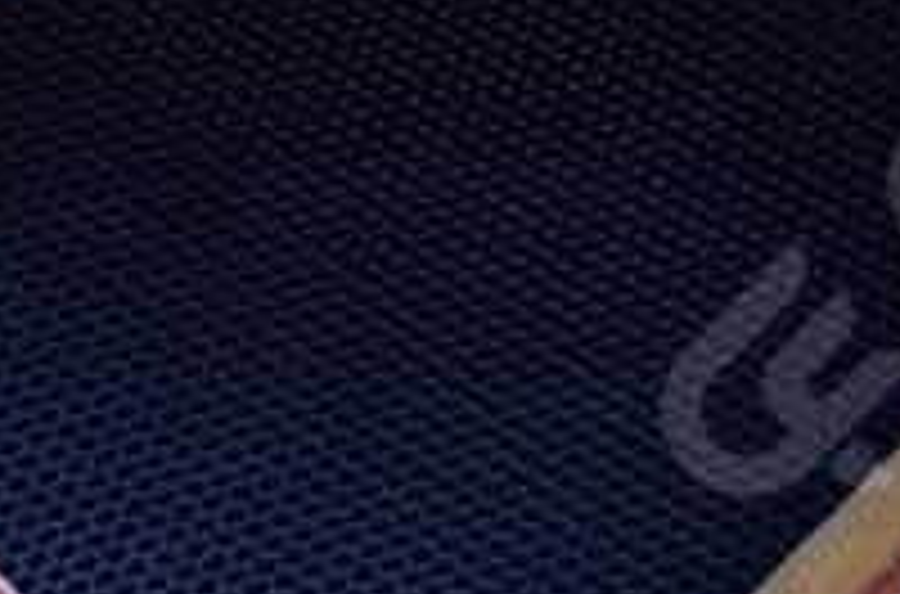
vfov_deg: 8.7
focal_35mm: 156
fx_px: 3888
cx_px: 238
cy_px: 128
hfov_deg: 13.2
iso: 500
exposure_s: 1/60
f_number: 4
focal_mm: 26
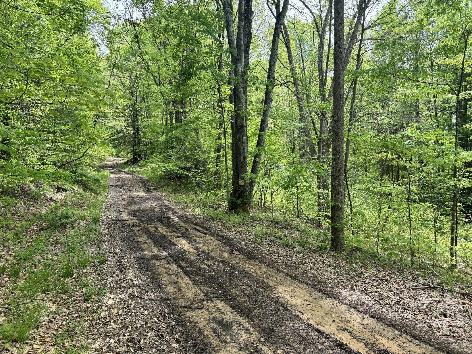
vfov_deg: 56.8
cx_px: 236
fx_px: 327
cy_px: 177
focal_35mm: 24
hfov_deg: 71.6
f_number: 1.78
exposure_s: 1/593
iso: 80
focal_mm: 6.76
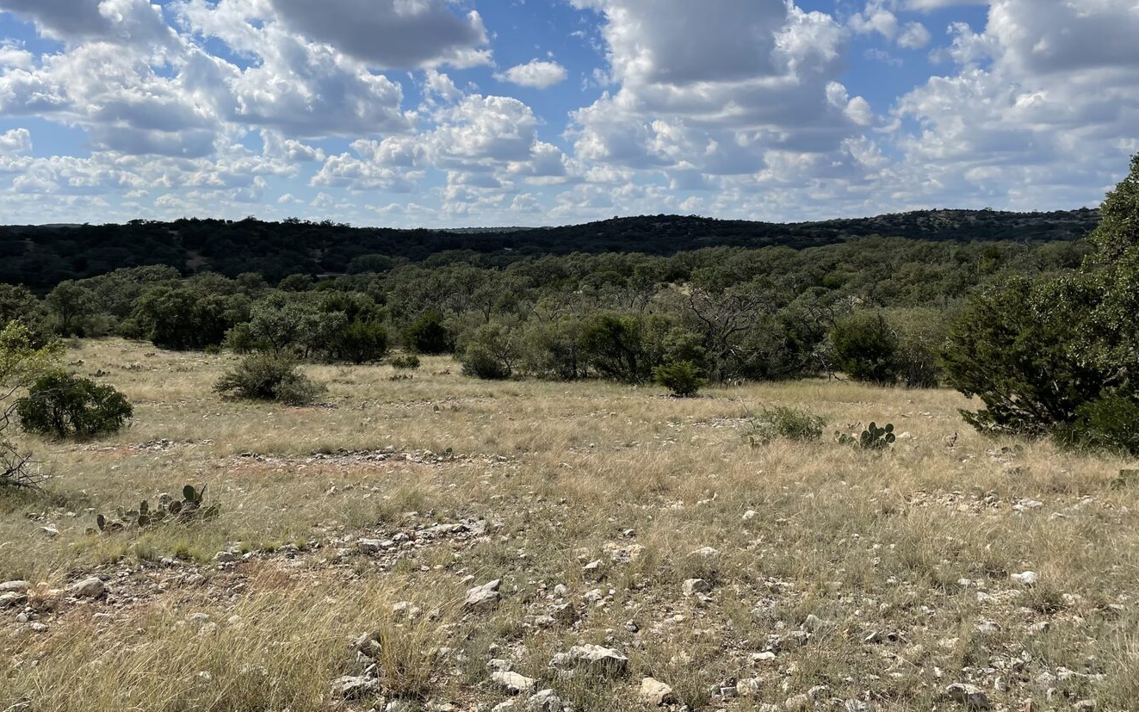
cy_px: 274
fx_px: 931
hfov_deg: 62.8
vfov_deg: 41.6
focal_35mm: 30
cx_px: 534
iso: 32
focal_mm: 4.2
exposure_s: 1/7813
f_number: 1.6
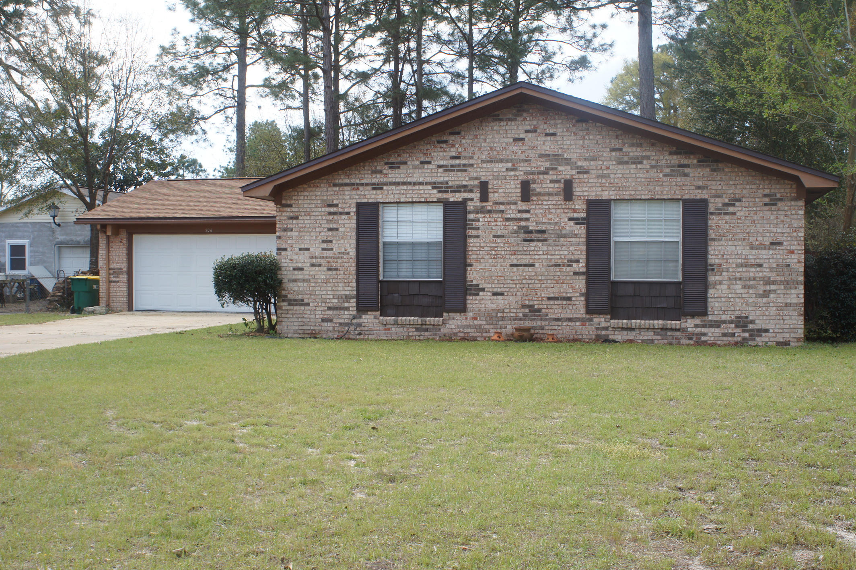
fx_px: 998
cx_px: 428
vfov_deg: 31.9
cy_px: 285
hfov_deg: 46.4
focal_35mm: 42
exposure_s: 1/100
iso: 200
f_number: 9
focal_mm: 28
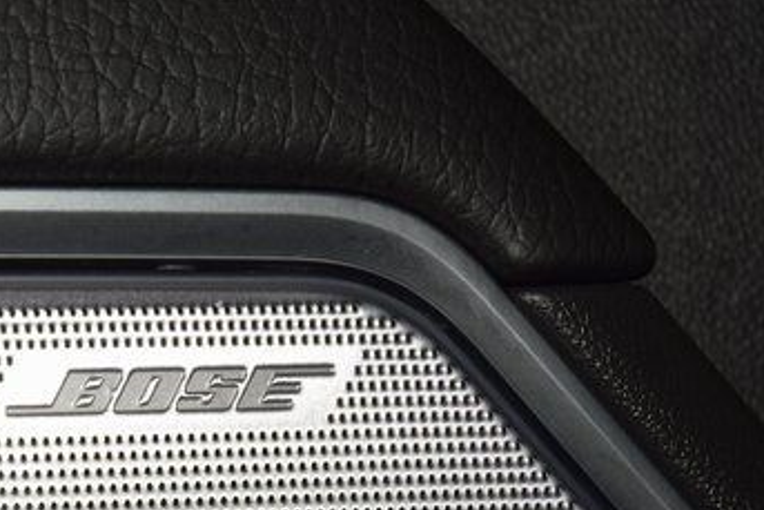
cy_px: 402
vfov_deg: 7.0
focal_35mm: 196
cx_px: 200
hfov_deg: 10.5
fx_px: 4161
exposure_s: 1/125
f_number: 8
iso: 100
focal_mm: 70
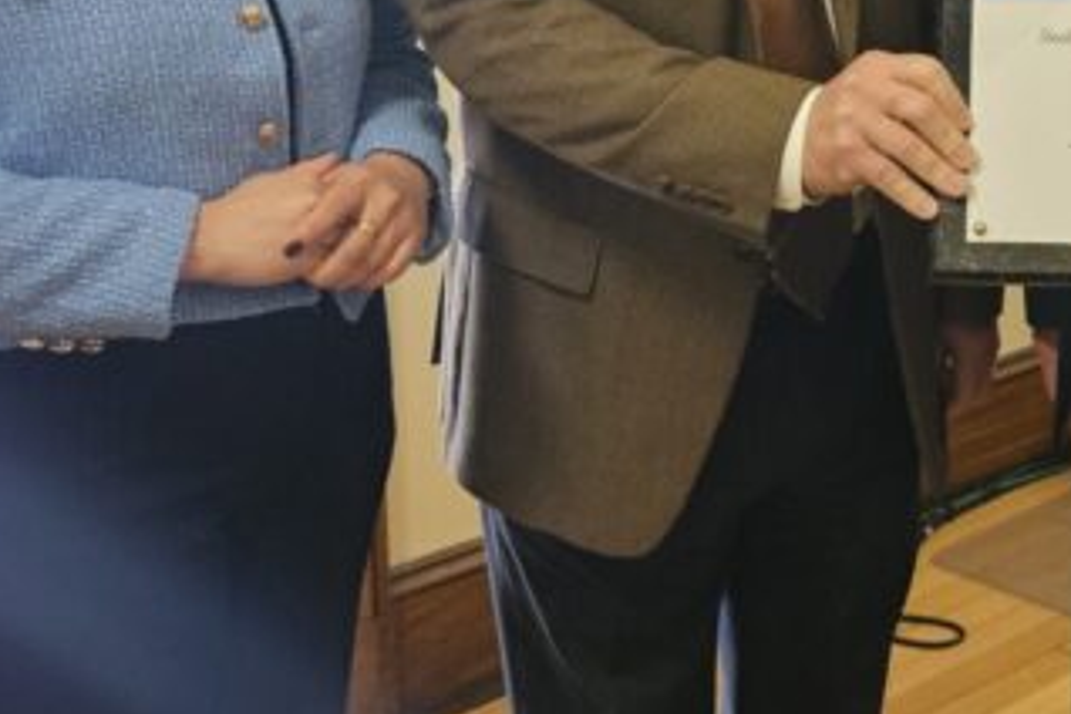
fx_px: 2291
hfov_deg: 25.5
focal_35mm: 77
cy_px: 131
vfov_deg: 17.6
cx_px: 960
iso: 640
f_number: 1.8
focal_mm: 5.4
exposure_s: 1/60
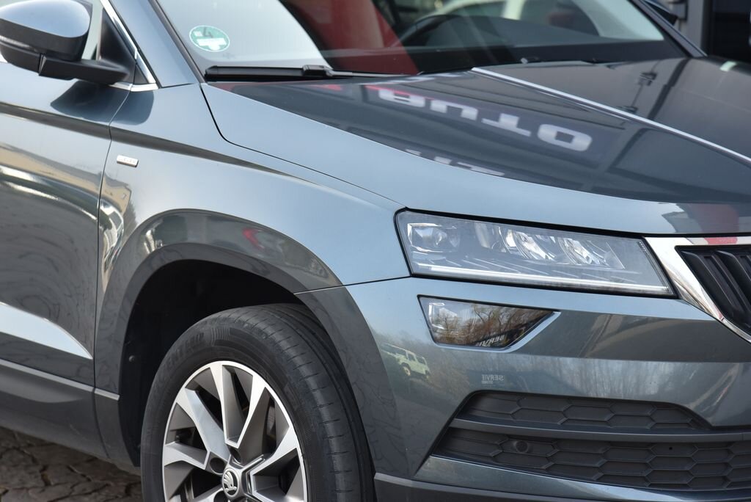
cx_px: 376
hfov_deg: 17.1
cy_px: 251
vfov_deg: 11.4
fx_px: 2505
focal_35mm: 120
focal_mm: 120
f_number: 6.3
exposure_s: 1/160
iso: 500
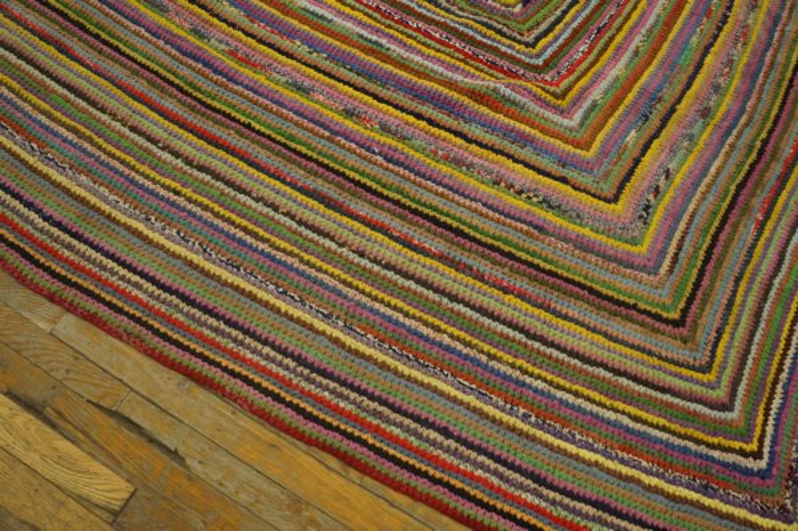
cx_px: 399
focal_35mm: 28
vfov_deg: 45.6
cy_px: 266
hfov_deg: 64.6
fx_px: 631
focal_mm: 19
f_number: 4
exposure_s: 1/60
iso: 500
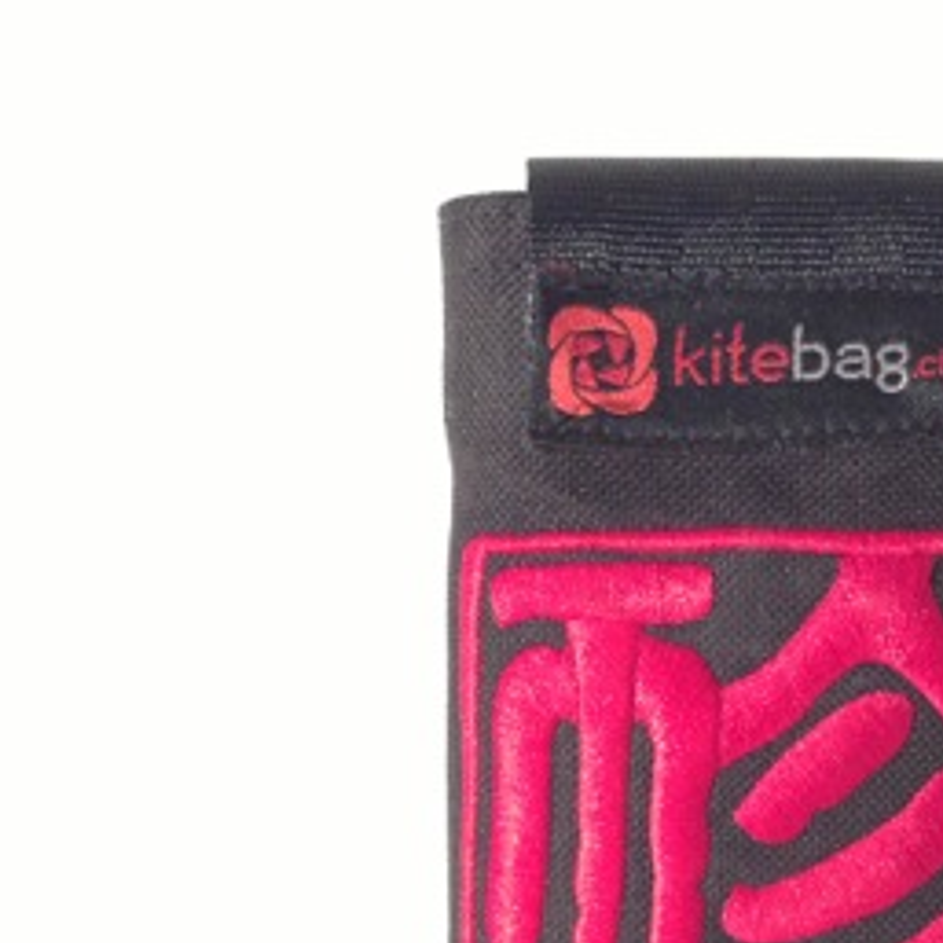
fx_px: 2096
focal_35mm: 68
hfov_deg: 24.8
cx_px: 800
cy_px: 807
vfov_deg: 24.8
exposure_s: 1/20
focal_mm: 4.13
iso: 250
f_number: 2.4
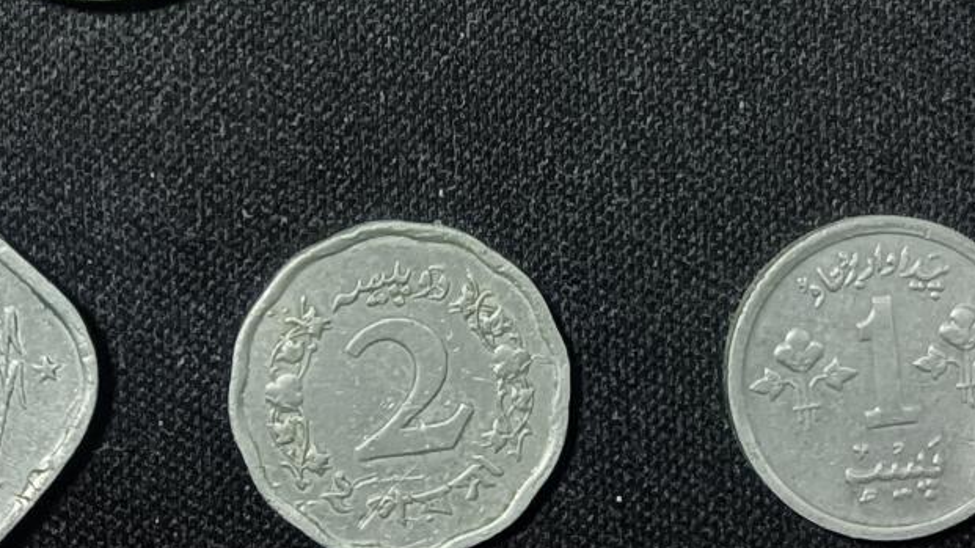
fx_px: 2223
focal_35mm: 86
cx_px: 309
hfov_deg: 24.6
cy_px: 60
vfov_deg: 13.9
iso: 1287
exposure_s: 1/33.3
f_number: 1.8
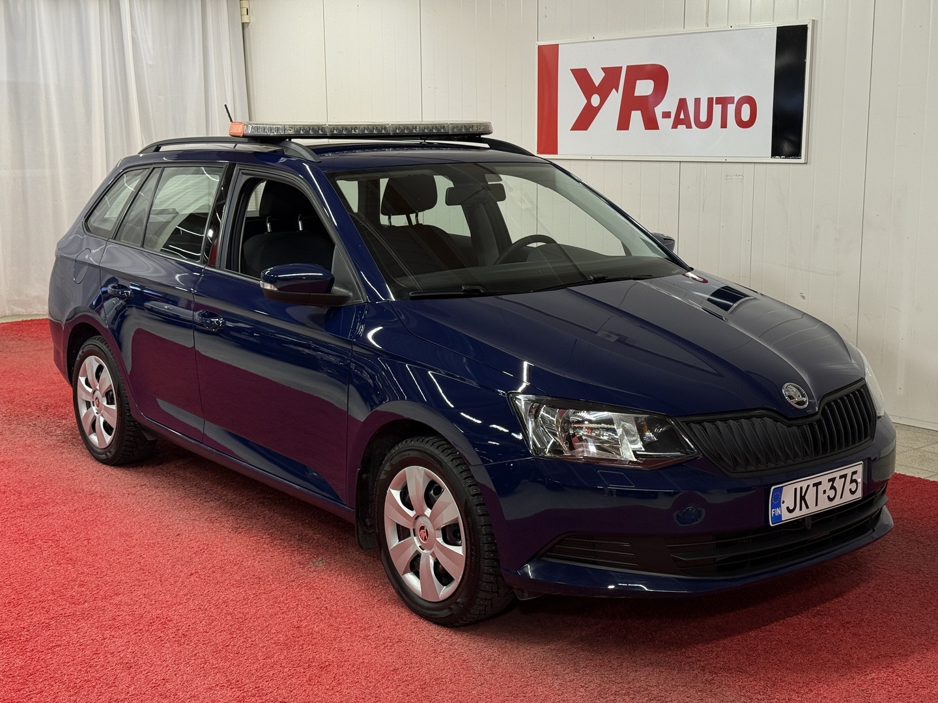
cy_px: 352
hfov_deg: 39.7
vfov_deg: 30.3
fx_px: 1301
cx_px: 469
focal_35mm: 48
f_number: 1.78
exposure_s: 1/100
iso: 64
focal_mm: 6.76
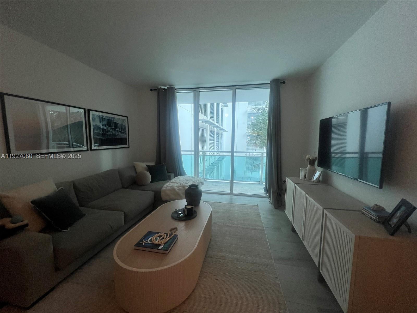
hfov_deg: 106.2
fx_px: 157
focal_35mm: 13
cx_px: 208
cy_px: 156
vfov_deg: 89.9
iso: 64
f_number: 1.8
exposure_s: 1/100
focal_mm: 1.57
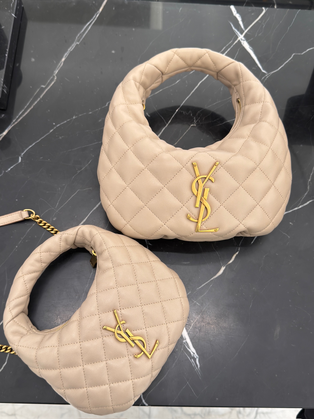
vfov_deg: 52.6
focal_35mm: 35
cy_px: 210
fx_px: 423
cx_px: 157
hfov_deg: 40.7
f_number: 1.78
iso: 100
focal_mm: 6.76
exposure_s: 1/70
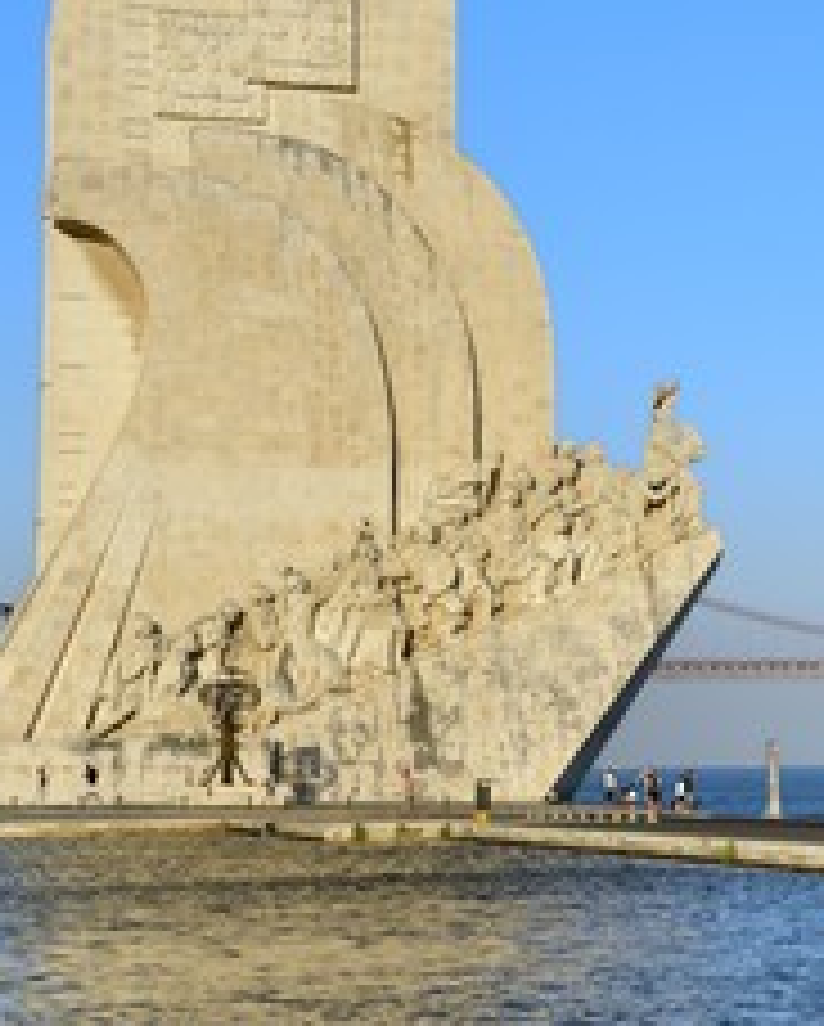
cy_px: 414
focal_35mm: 107
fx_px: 3255
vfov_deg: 17.9
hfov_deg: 14.1
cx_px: 896
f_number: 9
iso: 100
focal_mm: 62
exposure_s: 1/320
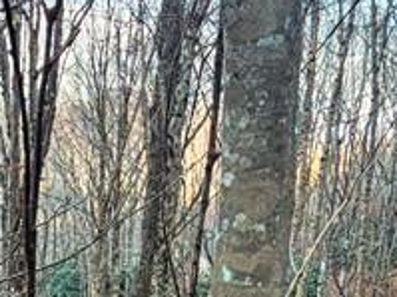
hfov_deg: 27.6
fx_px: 768
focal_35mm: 67
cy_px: 534
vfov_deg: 17.7
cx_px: 20
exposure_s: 1/159
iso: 50
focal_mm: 2.2
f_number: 2.2
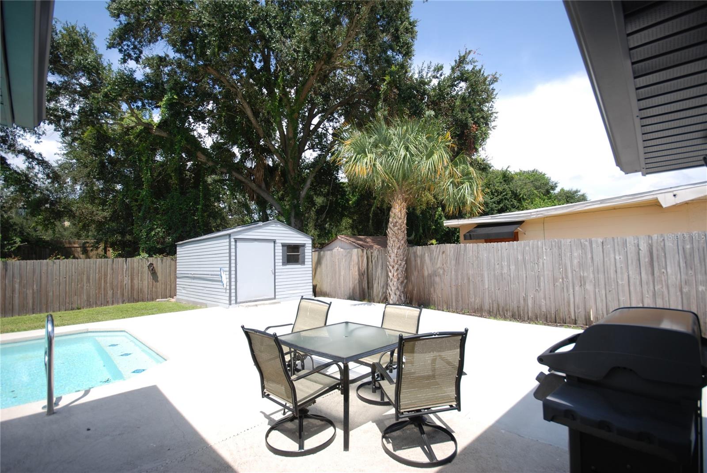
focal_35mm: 15
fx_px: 295
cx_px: 354
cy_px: 236
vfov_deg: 77.4
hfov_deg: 100.3
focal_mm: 10
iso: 100
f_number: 7.1
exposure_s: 1/200
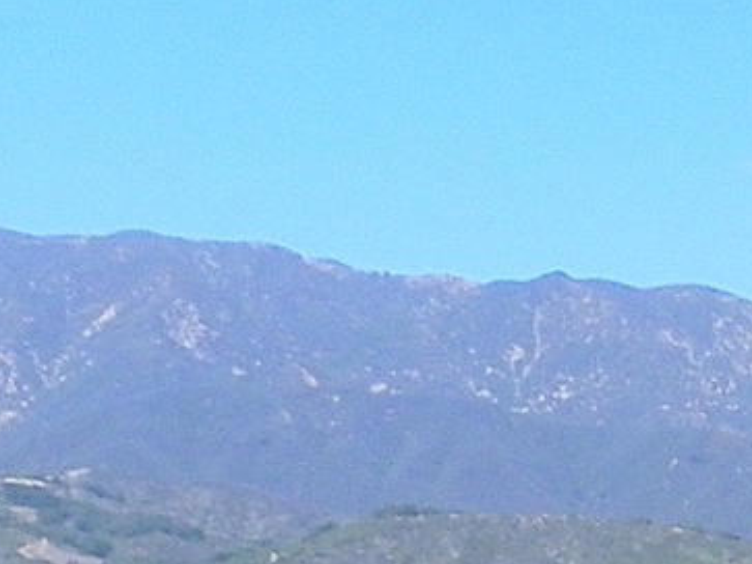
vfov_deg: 7.4
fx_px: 4148
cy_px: 1228
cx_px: 1868
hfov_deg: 9.2
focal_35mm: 191
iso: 64
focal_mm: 4.6
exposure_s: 1/250
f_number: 5
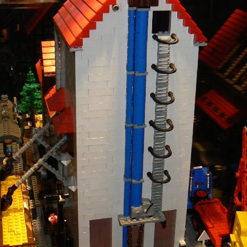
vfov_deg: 28.9
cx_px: 127
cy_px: 89
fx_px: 476
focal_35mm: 59
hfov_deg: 29.1
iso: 100
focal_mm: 6
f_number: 2.8
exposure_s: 1/30
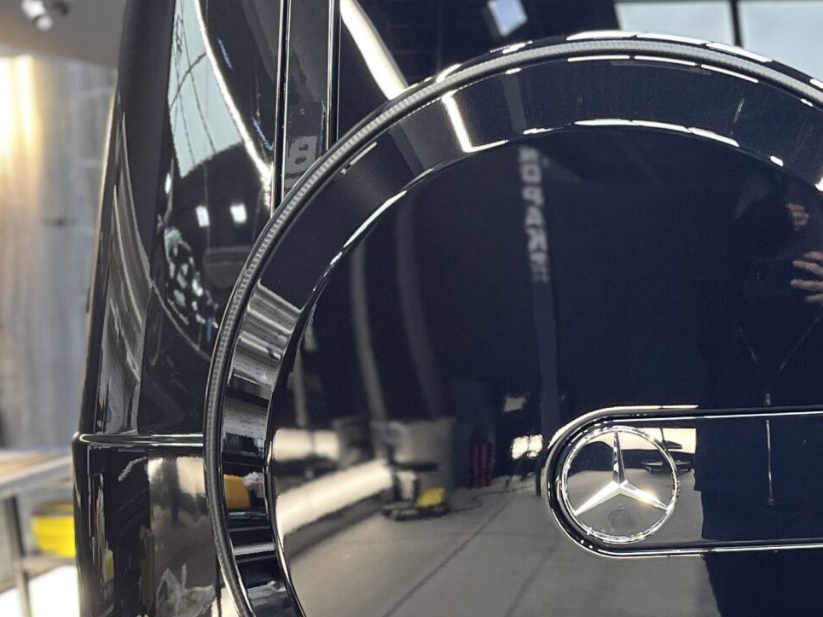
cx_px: 782
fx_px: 1640
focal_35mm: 69
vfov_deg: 21.1
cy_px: 475
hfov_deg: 26.9
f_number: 1.6
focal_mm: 5.1
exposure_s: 1/60
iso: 100
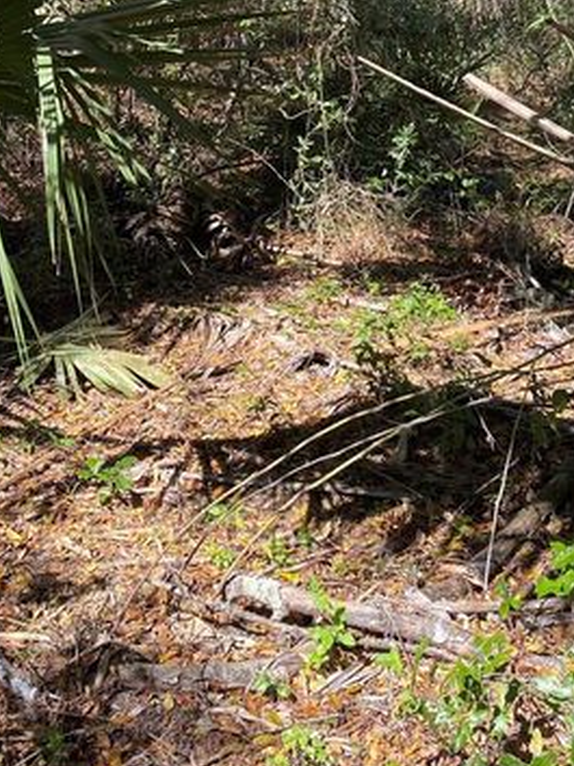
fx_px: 1085
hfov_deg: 29.6
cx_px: 303
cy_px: 94
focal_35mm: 49
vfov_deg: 36.8
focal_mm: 4.25
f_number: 1.8
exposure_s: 1/508
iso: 32
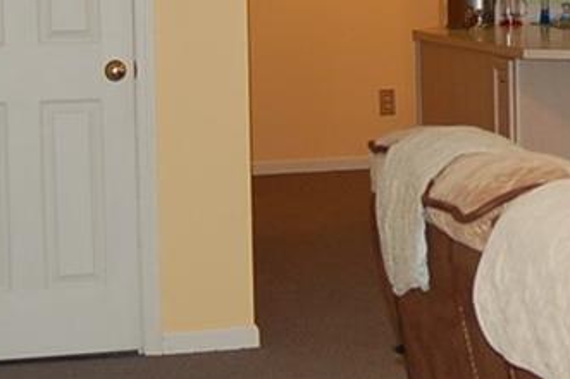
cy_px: 48
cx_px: 782
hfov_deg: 14.9
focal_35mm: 130
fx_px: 2056
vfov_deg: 10.5
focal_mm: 28
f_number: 3.3
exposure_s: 1/60
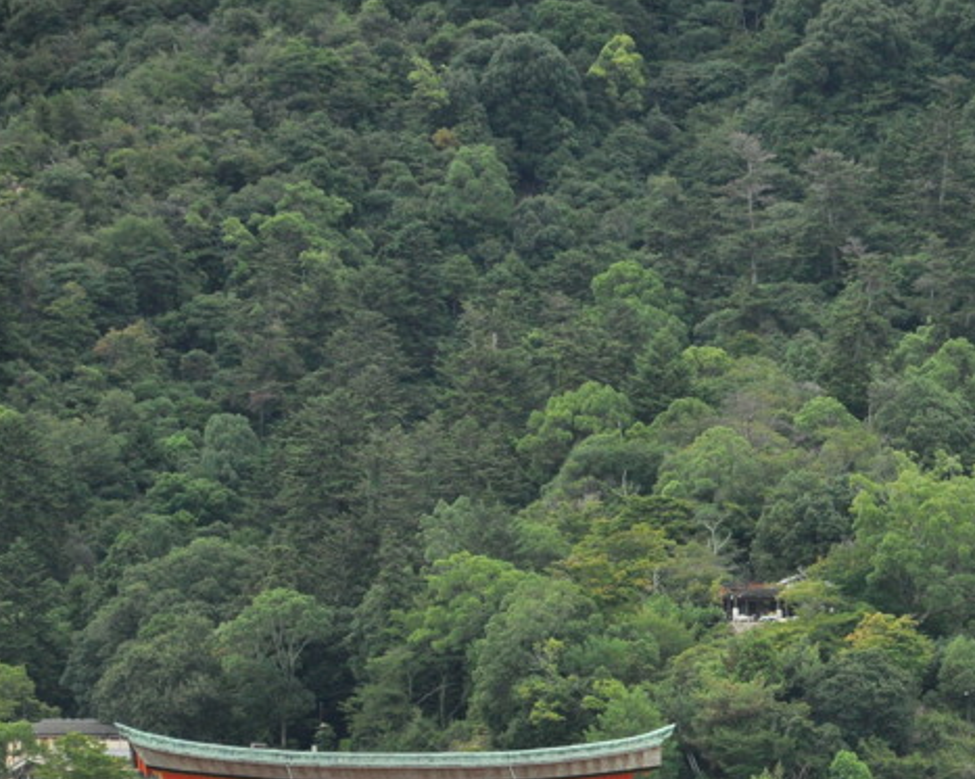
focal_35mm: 324
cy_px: 672
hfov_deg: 6.0
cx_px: 921
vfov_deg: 4.8
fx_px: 9344
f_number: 5.6
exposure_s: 1/500
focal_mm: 105
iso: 800
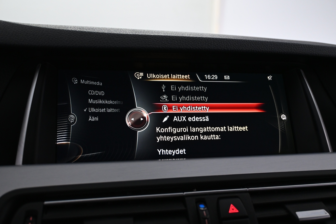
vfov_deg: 36.2
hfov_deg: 52.2
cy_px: 112
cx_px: 168
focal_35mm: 37
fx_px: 343
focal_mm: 24.5
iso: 1000
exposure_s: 1/50
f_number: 4.2
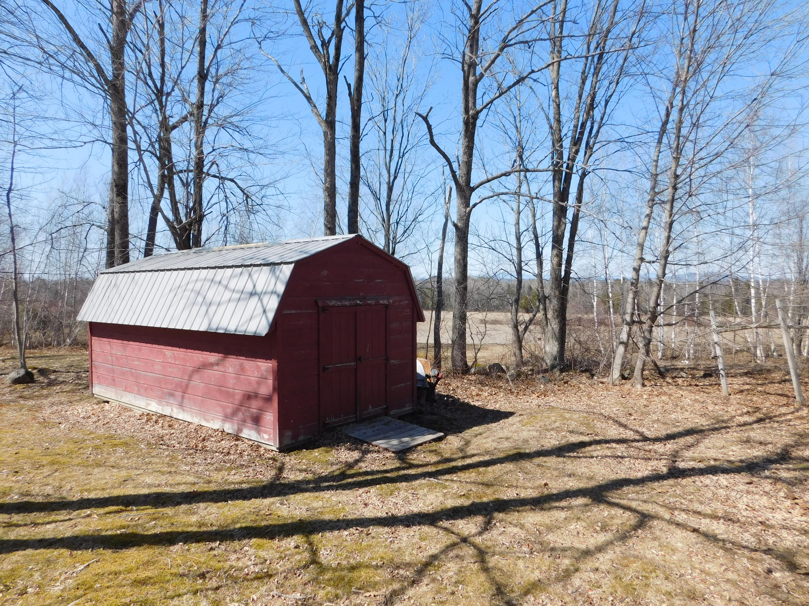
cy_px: 303
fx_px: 538
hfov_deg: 73.9
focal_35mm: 23
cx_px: 404
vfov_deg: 58.9
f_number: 3
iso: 125
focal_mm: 4
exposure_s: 1/1250
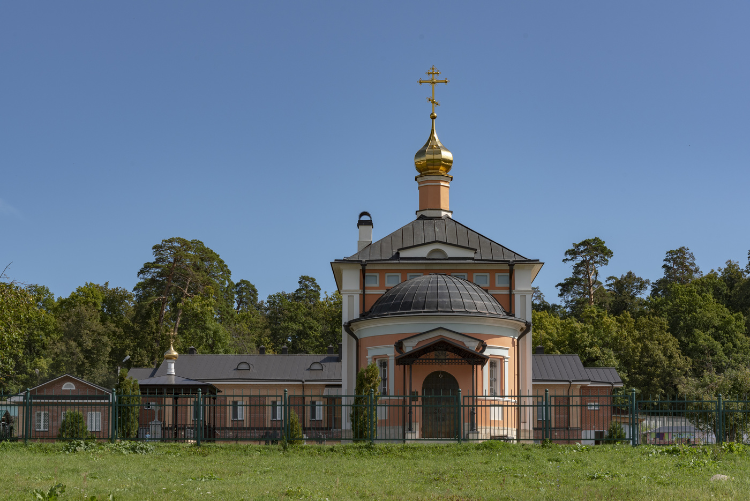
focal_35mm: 65
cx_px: 375
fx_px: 1355
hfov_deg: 30.9
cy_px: 250
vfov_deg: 20.9
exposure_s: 1/400
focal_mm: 65
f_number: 11
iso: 200
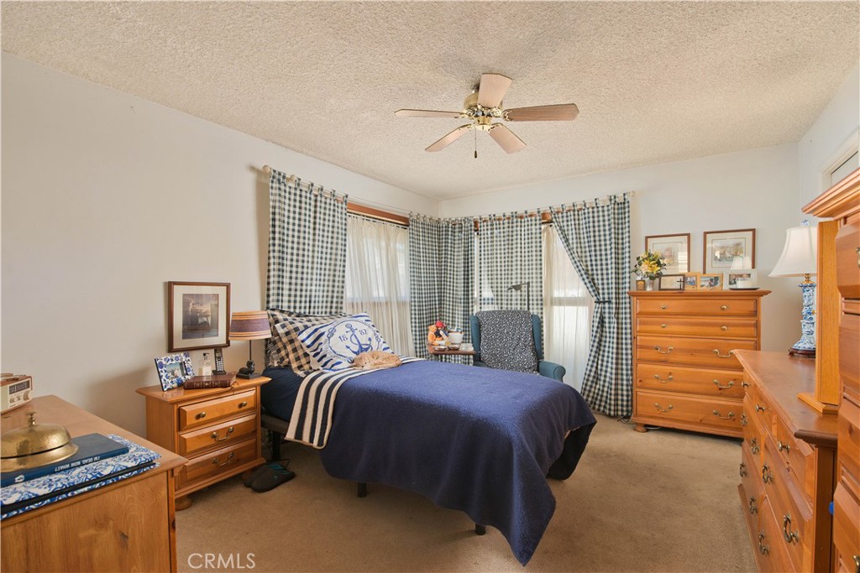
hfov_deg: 96.7
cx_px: 430
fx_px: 382
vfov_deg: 73.8
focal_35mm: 16
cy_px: 286
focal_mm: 16
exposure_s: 1/100
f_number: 5.6
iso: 400
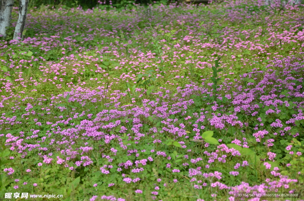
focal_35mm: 99
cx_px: 152
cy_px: 100
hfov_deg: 20.7
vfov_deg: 13.8
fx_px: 834
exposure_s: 1/250
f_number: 5.6
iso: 100
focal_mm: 66
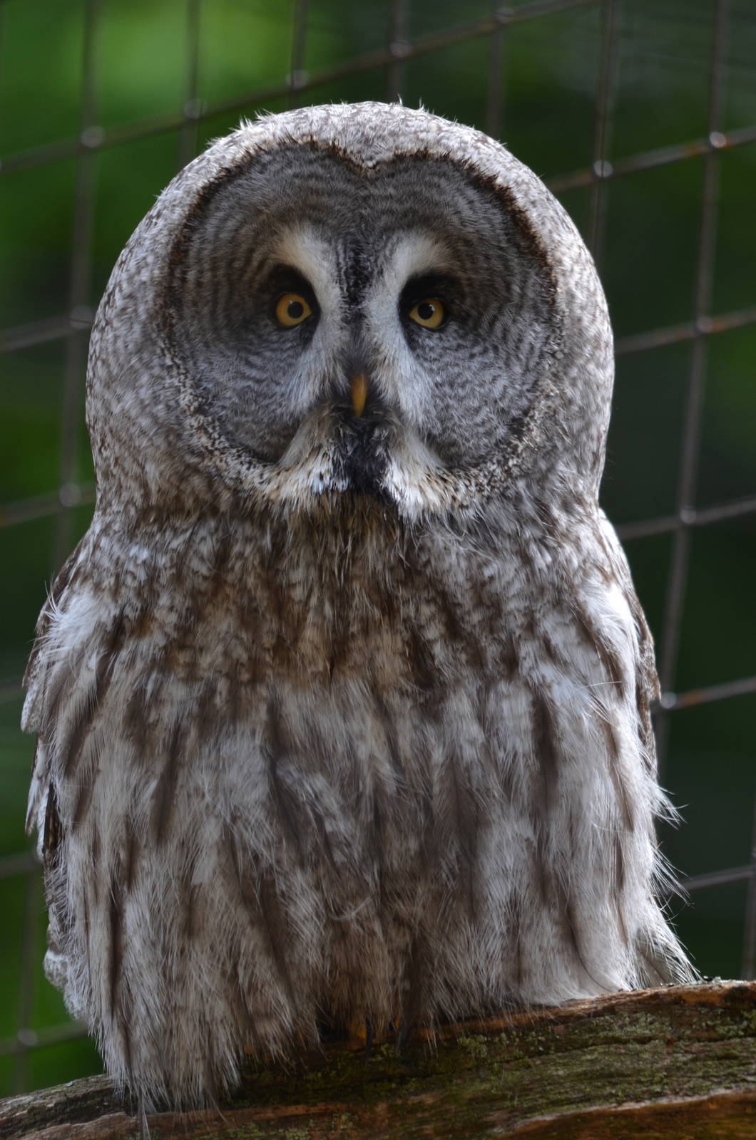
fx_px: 23726
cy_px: 570
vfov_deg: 2.8
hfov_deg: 1.8
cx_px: 378
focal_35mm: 750
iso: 400
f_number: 6.3
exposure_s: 1/200
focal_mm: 500
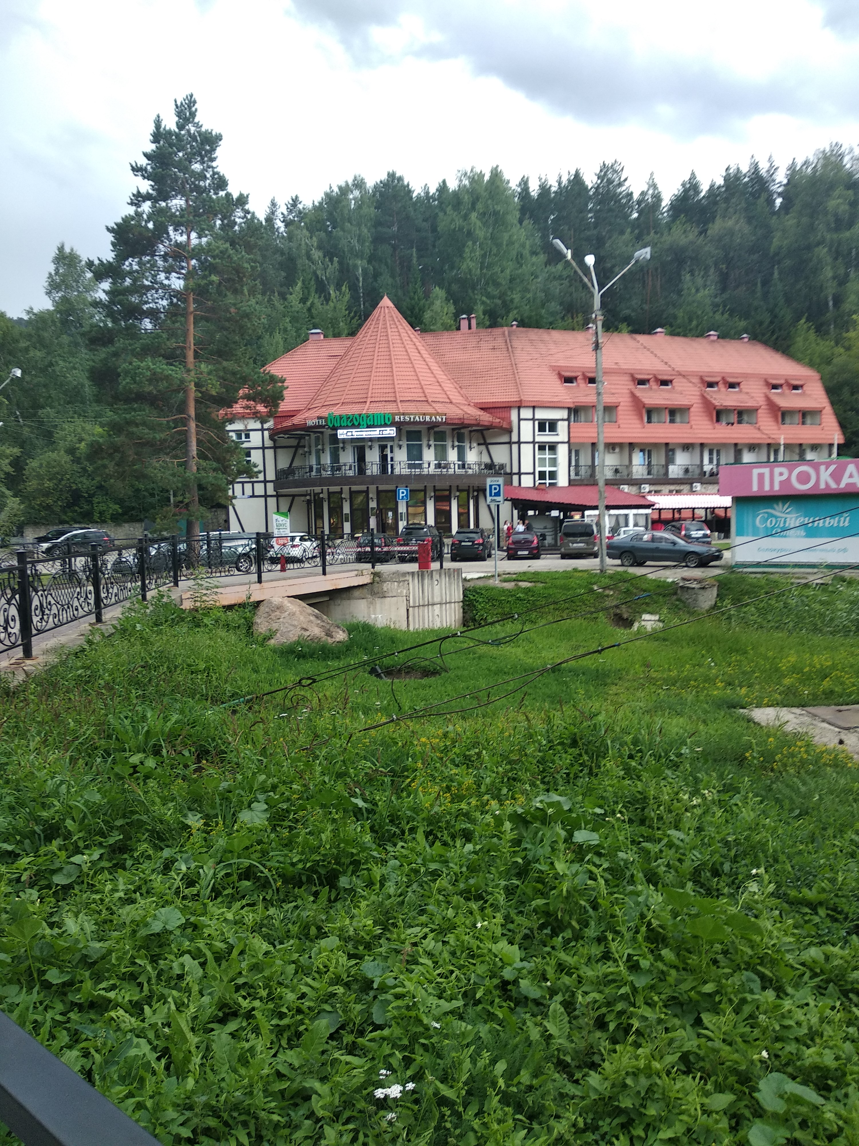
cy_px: 573
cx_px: 430
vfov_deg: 67.3
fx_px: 860
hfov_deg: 53.1
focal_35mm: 26
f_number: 2.2
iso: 125
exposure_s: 1/50
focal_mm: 3.81
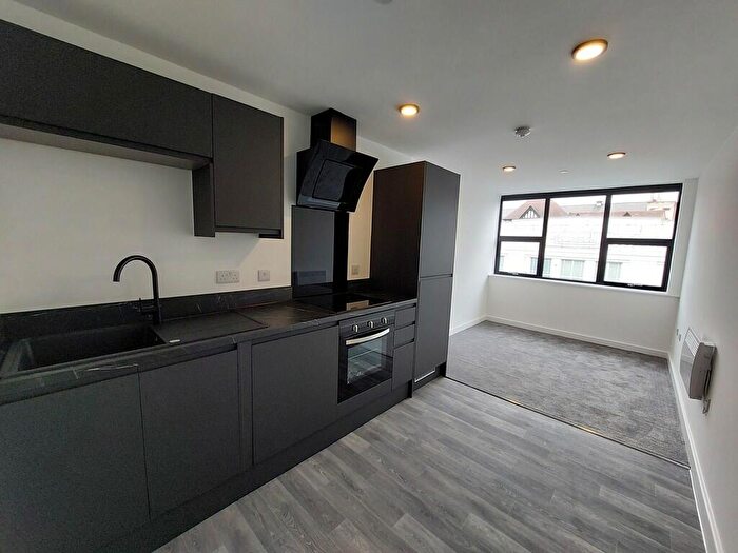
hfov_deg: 106.2
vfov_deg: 89.9
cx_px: 369
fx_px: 277
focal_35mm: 13
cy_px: 276
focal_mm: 1.74
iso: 64
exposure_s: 1/50
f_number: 2.2
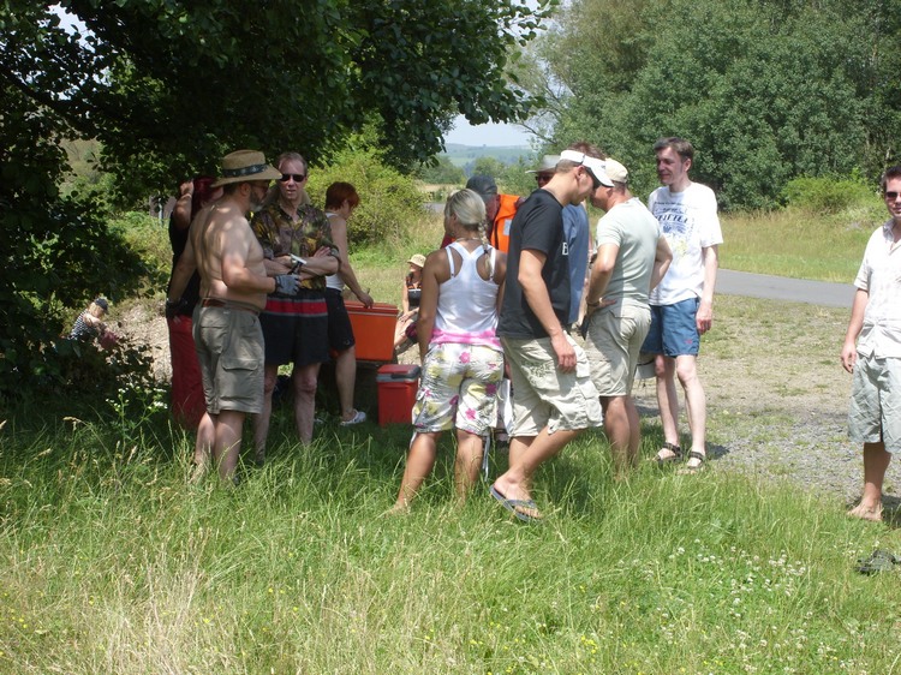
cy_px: 338
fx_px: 2160
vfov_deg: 17.8
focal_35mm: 83
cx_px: 450
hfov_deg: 23.6
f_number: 5.8
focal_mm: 13.8
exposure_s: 1/192
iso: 50
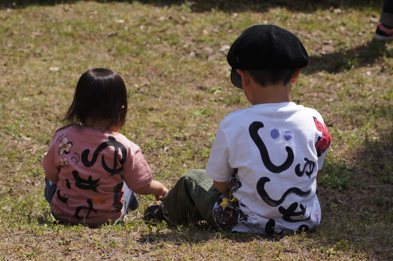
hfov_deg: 15.2
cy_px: 130
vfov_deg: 10.1
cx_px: 196
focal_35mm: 135
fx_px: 1472
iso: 100
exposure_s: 1/320
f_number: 6.3
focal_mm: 90
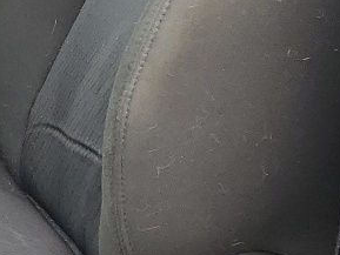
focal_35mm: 144
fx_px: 1415
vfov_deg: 10.3
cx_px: -349
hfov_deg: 12.1
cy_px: 62
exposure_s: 1/167
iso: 50
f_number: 1.5
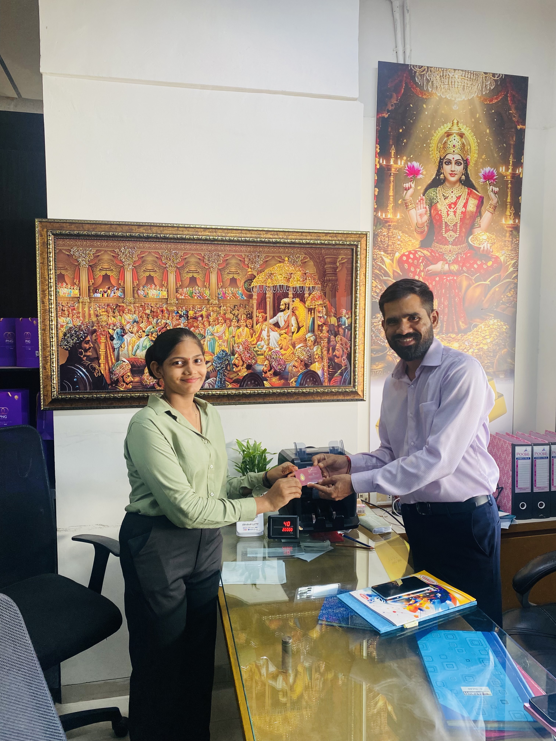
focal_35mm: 26
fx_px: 557
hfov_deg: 53.1
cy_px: 370
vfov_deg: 67.3
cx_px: 278
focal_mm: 4.25
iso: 125
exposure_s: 1/100
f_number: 1.8
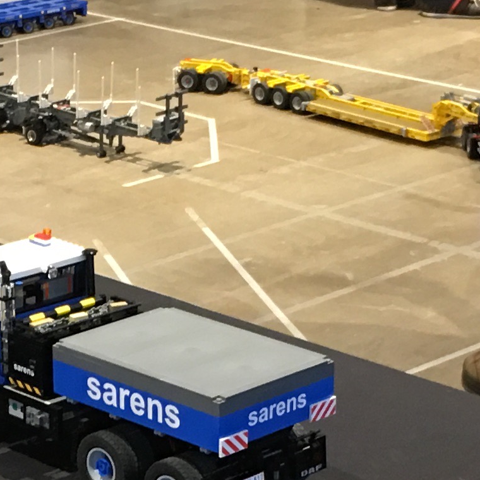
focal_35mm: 136
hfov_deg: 12.8
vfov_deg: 12.6
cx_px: 75
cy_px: 518
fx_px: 2134
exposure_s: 1/17
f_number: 2.2
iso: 100
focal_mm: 4.15
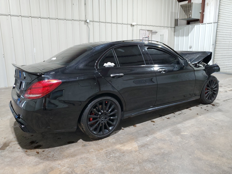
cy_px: 87
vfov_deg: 53.1
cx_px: 116
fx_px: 174
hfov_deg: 67.3
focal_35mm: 26
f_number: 1.5
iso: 166
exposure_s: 1/60.2
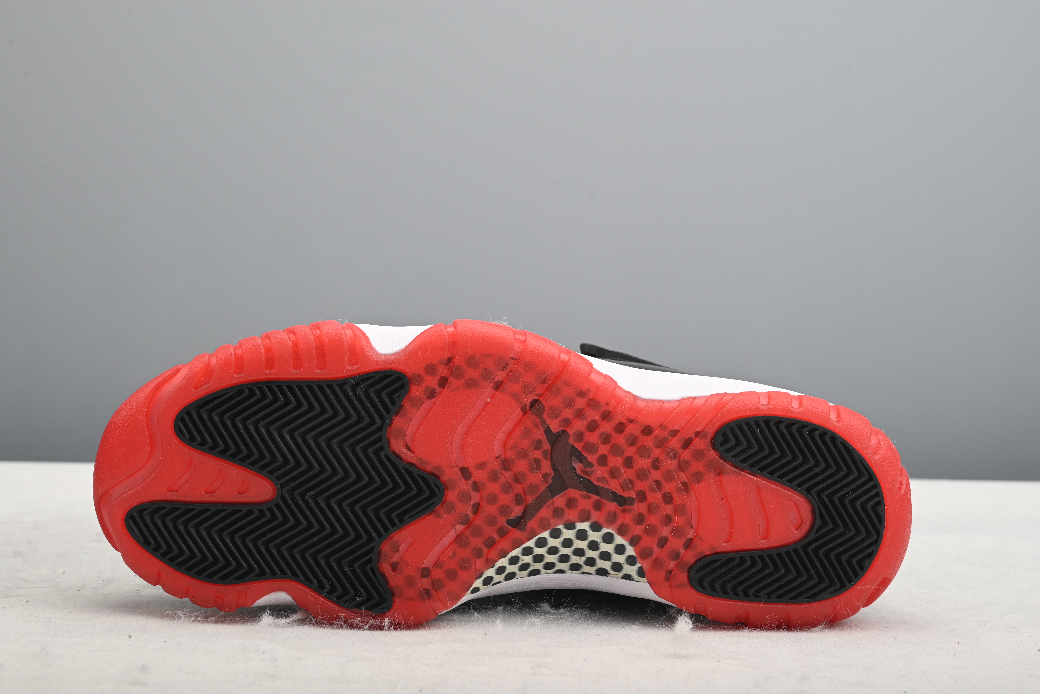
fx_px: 1300
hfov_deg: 43.6
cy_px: 347
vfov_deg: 29.9
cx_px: 520
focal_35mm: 45
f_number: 11
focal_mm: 45
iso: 100
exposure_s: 1/200
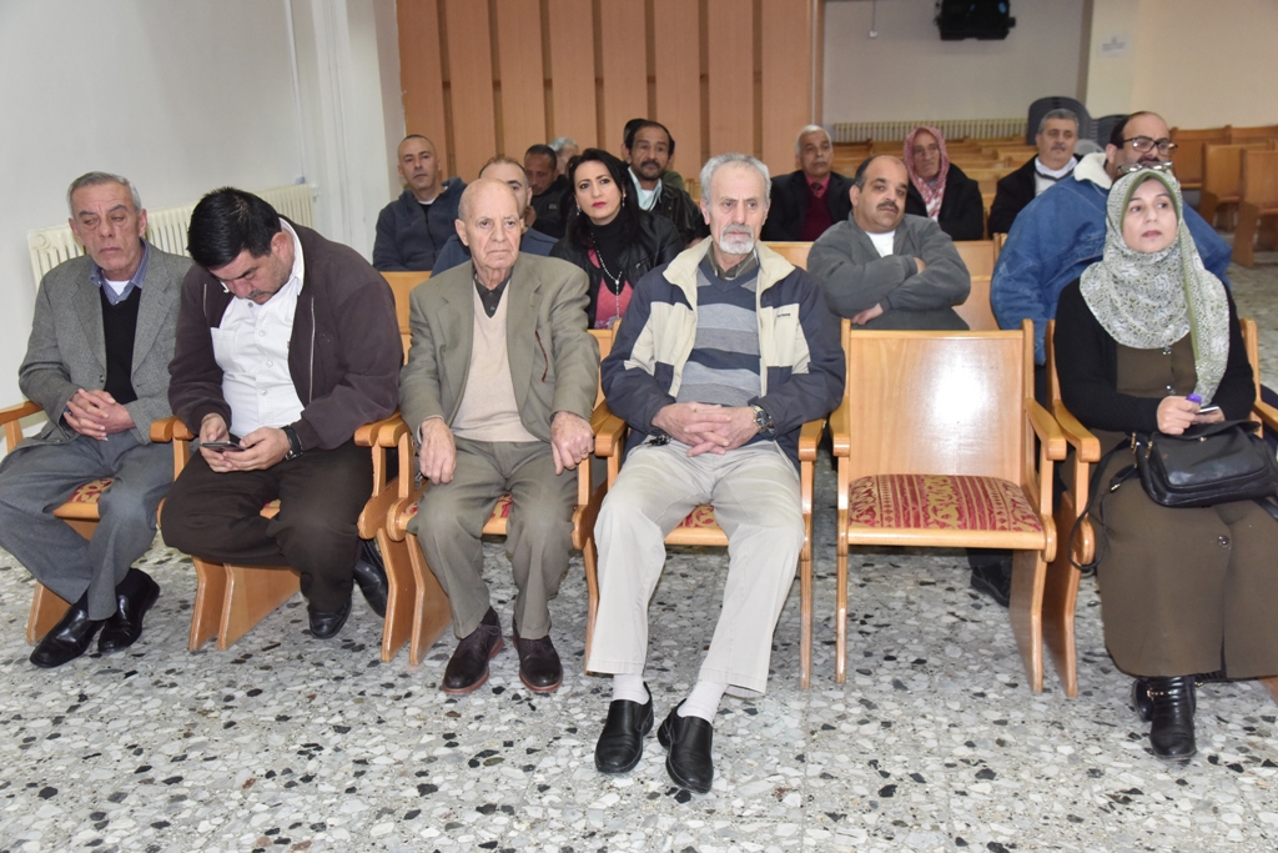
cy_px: 426
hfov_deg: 50.7
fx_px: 1349
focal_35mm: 38
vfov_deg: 35.1
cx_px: 639
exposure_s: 1/250
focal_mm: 38
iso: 2500
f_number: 6.3
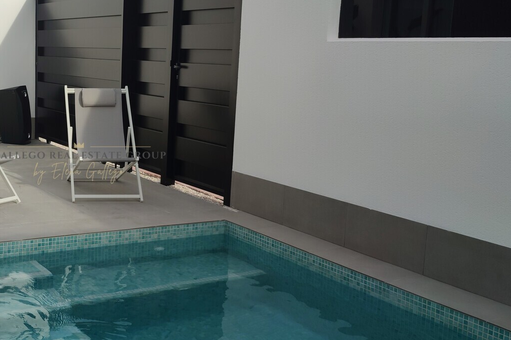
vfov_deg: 27.5
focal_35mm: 49
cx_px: 79
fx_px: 695
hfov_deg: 38.3
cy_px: 163
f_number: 1.9
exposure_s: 1/578
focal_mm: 6.04
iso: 50
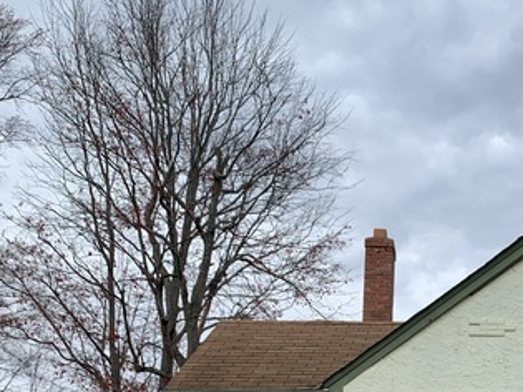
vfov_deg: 21.4
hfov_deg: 27.9
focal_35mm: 66
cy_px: 404
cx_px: 503
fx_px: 997
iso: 25
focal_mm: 4.25
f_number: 1.8
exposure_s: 1/1689
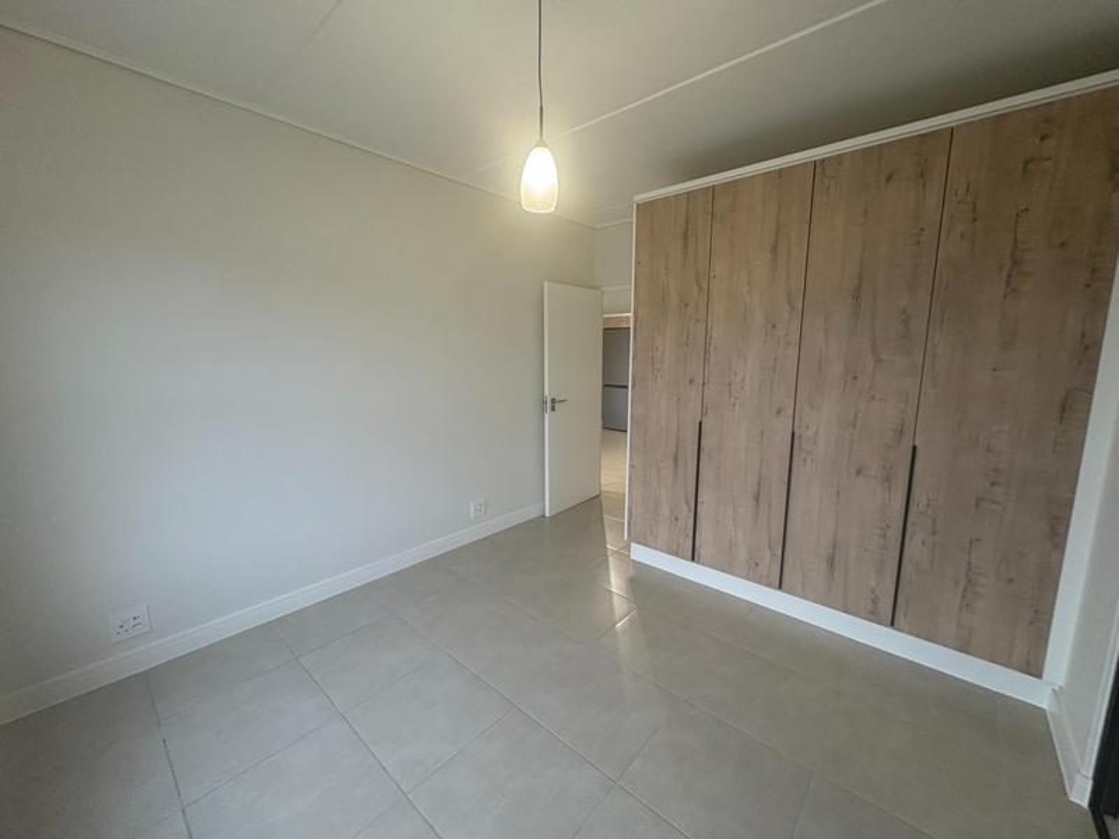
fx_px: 453
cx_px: 560
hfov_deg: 102.1
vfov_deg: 85.7
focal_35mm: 14
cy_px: 420
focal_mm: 2.22
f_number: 2.2
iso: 160
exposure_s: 1/50
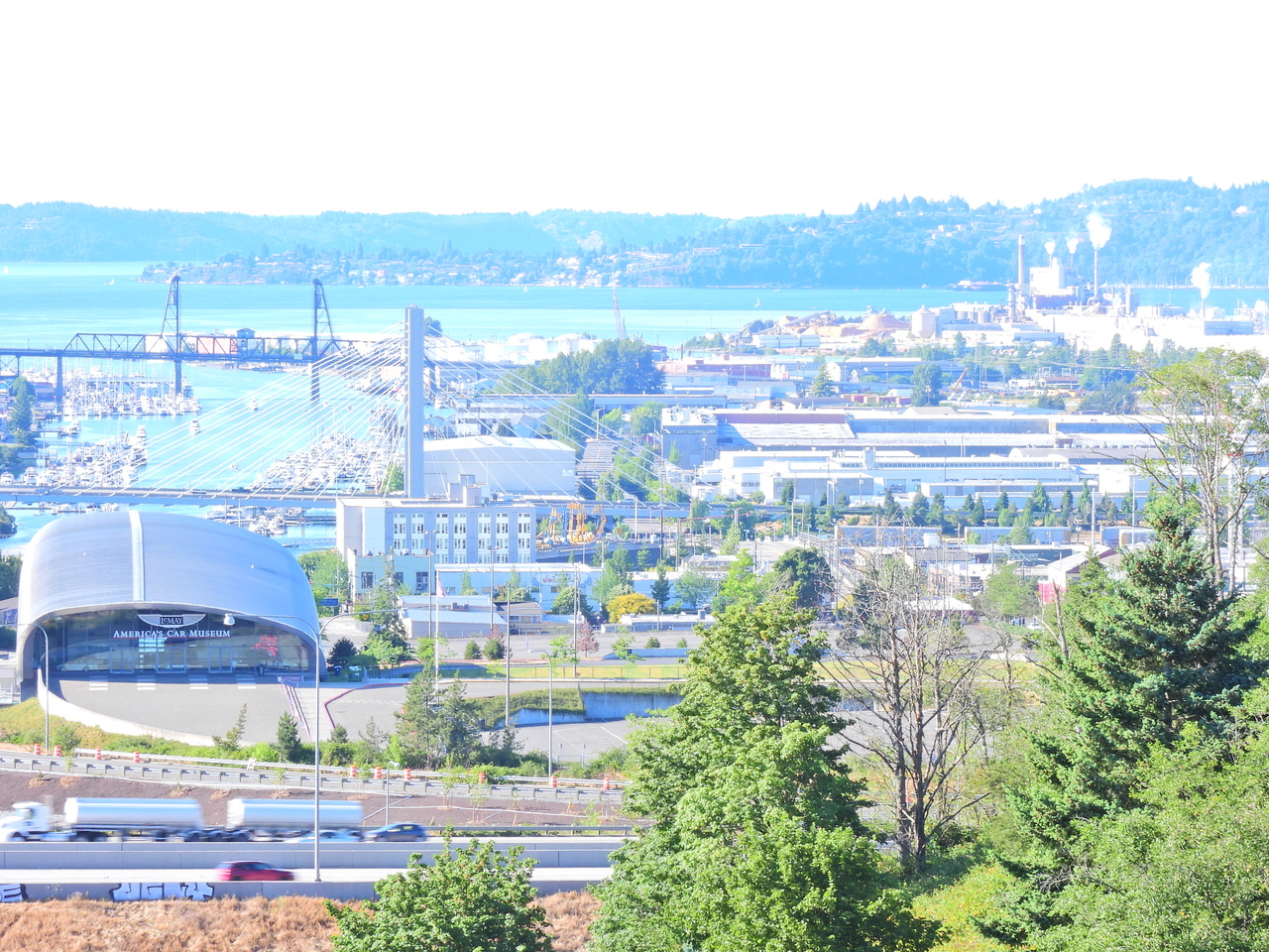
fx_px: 4949
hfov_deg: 14.6
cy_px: 476
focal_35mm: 135
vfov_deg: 11.0
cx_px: 634
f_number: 8
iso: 100
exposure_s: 1/50
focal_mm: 24.1
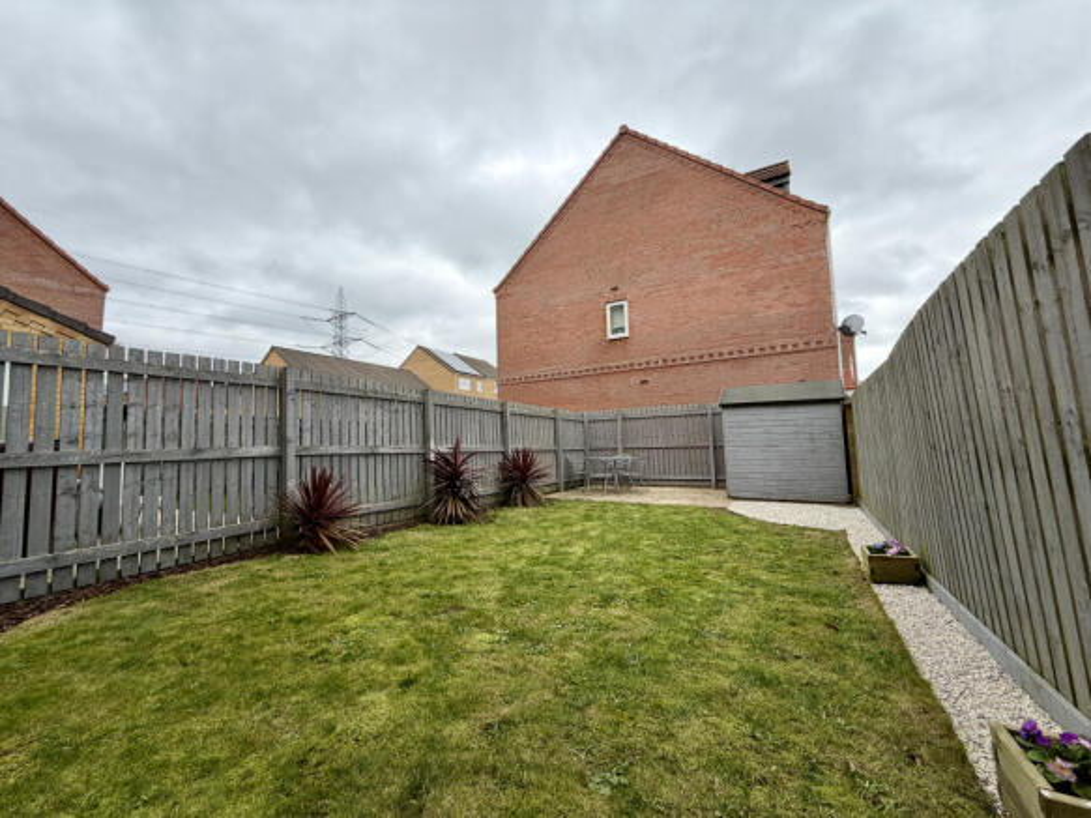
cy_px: 409
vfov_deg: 85.7
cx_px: 546
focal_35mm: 14
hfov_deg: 102.1
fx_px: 441
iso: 40
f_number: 2.2
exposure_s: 1/545
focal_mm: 2.22
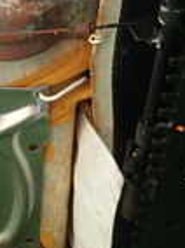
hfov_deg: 12.9
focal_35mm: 106
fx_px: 758
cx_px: -120
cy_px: 10
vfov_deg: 18.2
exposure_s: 1/60
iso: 160
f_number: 2
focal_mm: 4.5
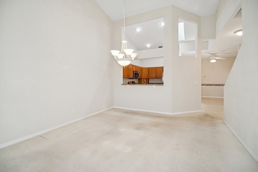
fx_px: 108
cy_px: 86
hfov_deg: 100.4
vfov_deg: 77.4
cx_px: 129
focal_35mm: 15
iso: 200
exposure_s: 1/8
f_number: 8
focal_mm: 15
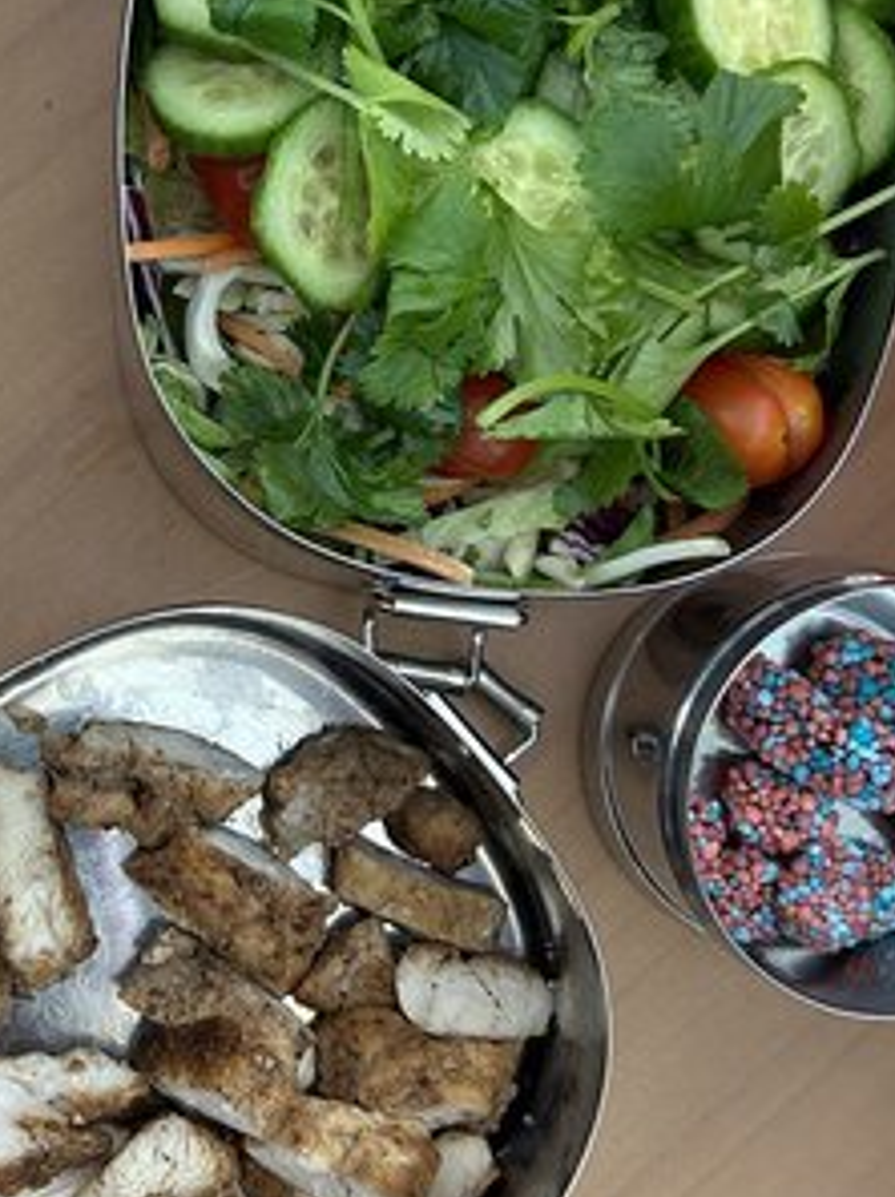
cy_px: 514
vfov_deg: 28.2
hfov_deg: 20.9
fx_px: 2384
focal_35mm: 69
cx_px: 129
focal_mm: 5.7
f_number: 1.5
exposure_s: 1/121
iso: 125
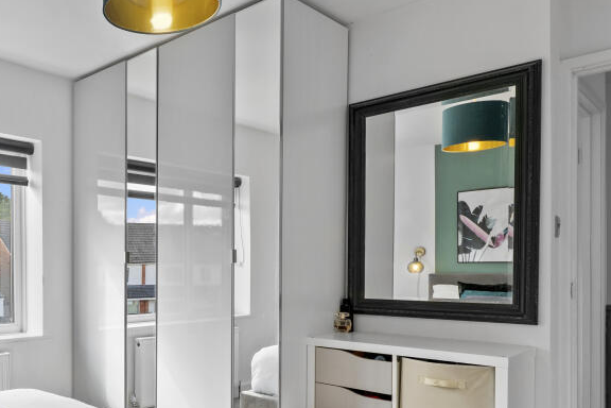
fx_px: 543
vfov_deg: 40.6
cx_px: 86
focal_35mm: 32
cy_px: 275
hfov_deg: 53.0
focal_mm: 17
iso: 400
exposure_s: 1/60
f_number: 8
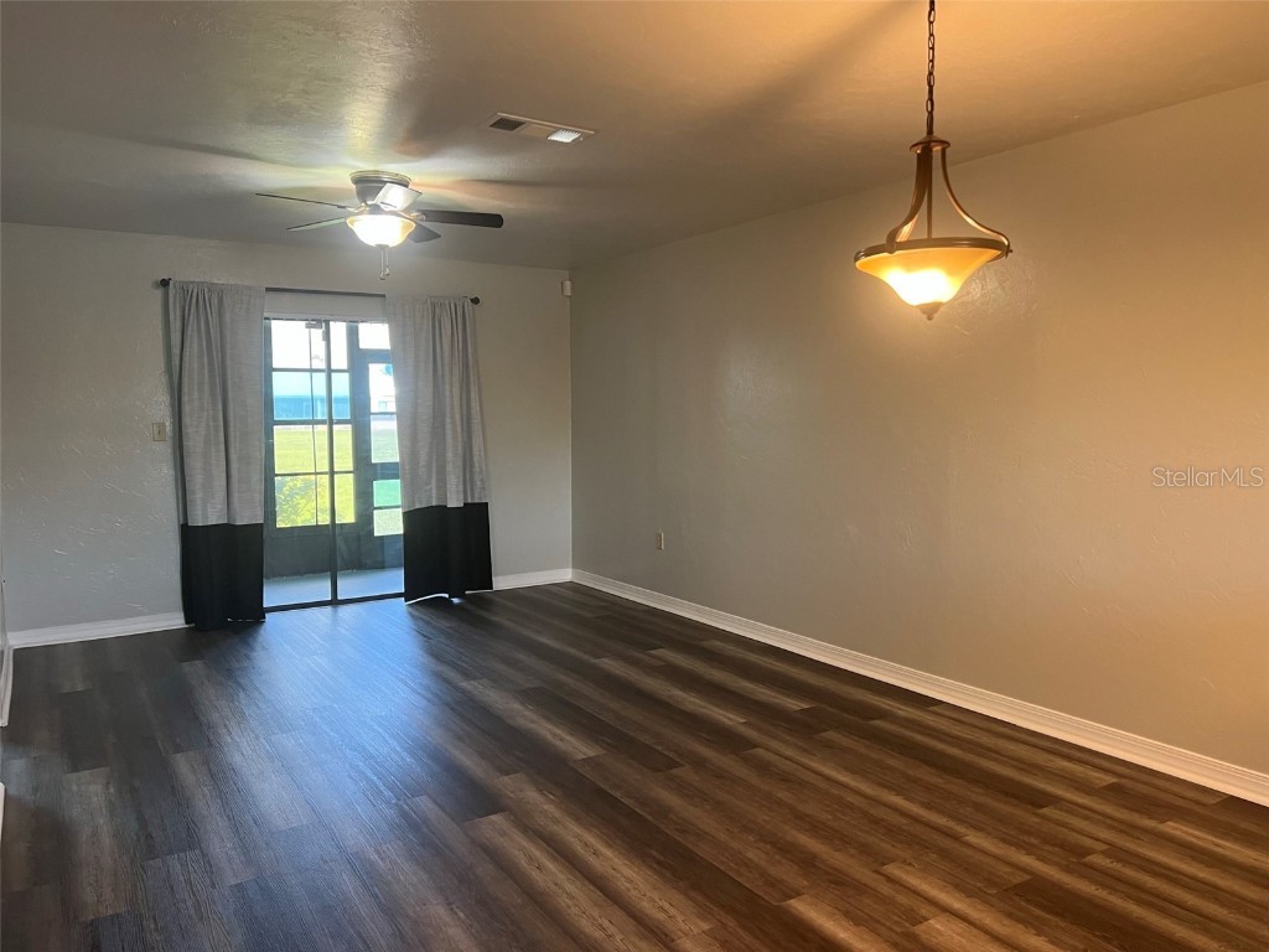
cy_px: 476
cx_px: 634
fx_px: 953
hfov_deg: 67.3
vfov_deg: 53.1
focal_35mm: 26
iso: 125
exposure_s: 1/60
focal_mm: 5.7
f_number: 1.5
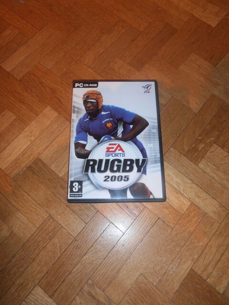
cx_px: 114
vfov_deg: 71.6
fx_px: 212
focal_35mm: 24
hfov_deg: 56.8
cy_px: 152
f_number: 3
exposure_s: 1/30
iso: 125
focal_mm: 4.2
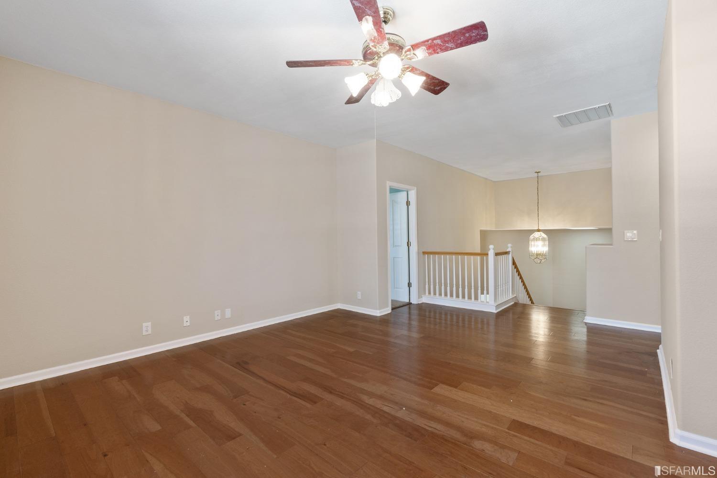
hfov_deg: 96.8
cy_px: 239
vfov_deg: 73.7
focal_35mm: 16
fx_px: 319
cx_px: 358
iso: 320
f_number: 9
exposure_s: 1/6
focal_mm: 16
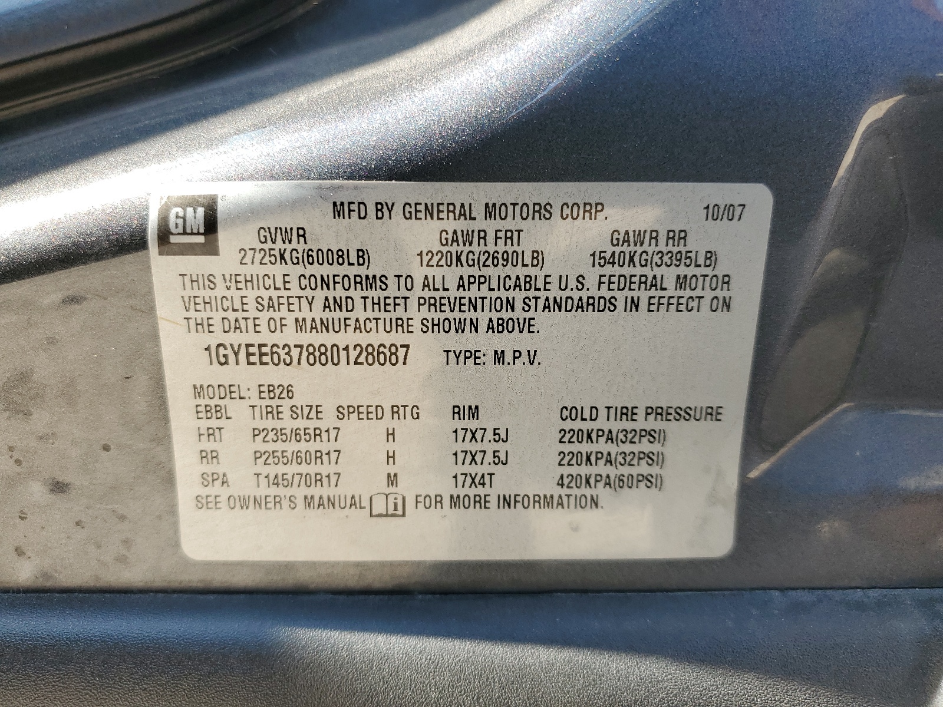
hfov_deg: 67.3
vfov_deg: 53.1
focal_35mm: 26
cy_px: 354
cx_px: 472
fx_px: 708
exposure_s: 1/323
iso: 50
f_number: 1.5
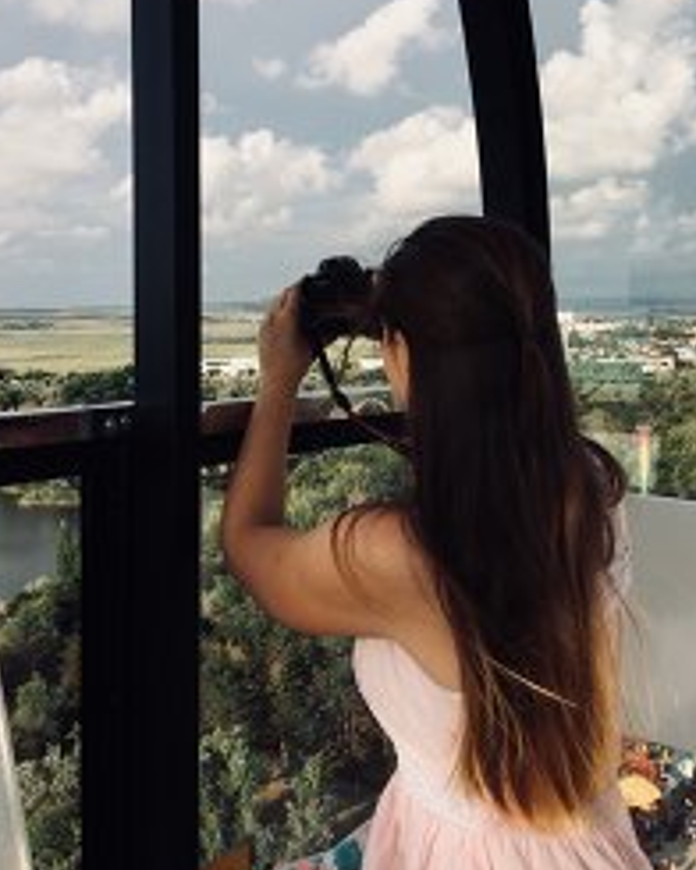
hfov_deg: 37.2
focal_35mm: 40
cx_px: 428
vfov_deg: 45.5
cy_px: 334
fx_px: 1030
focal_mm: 4.15
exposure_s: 1/1953
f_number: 2.2
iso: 32
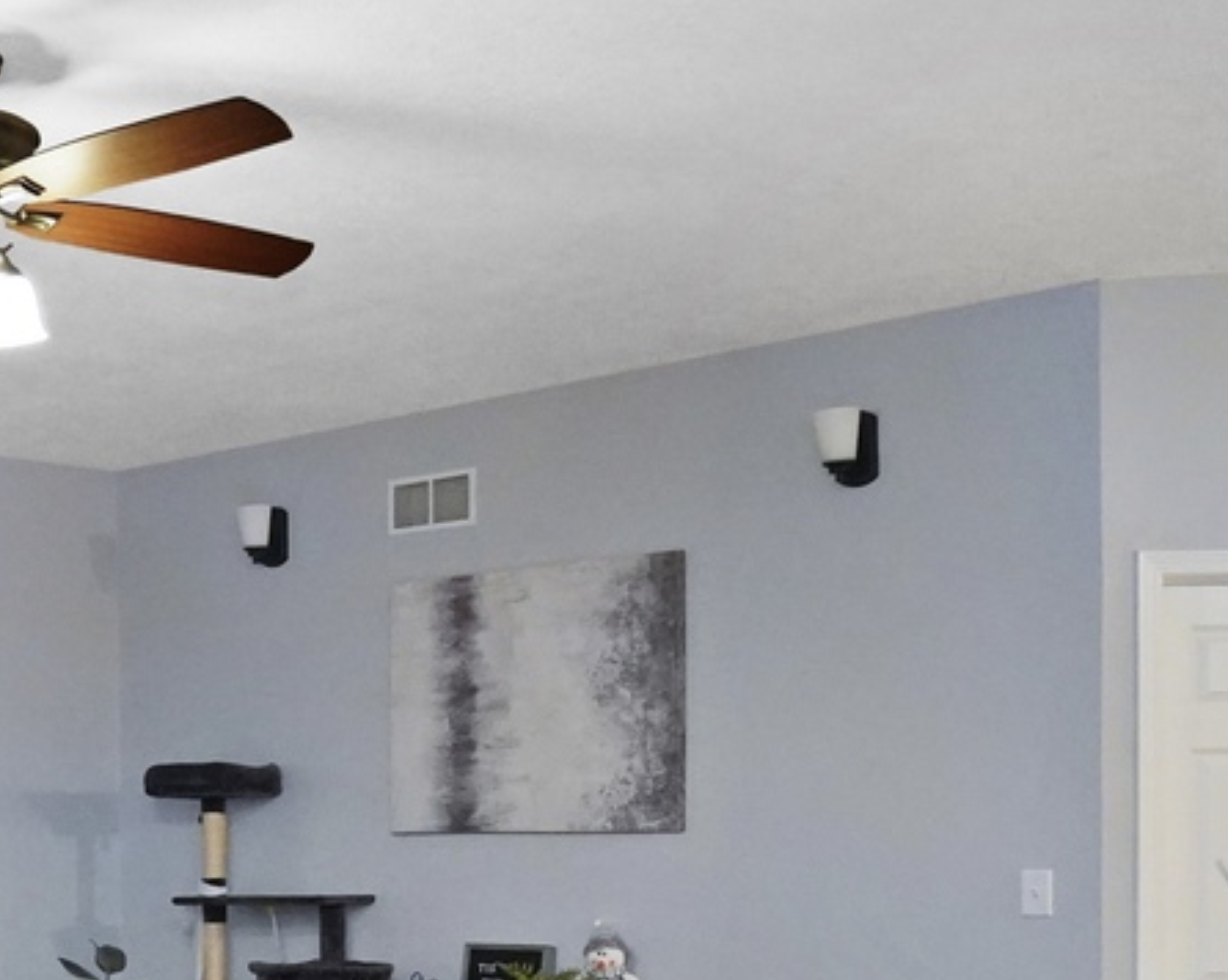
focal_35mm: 58
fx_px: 2106
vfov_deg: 25.3
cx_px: -358
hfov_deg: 27.3
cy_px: 908
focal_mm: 17
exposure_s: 1/160
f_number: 2.8
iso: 6400
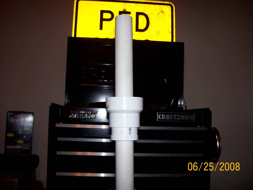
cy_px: 95
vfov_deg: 39.7
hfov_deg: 51.4
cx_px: 126
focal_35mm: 36
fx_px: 263
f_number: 2.7
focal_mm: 6
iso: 80
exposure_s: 1/64
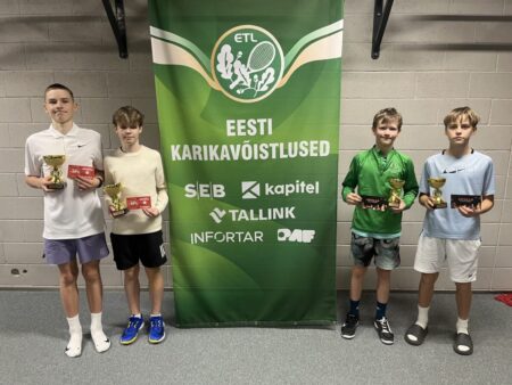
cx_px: 256
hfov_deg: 67.3
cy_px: 192
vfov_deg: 53.1
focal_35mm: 26
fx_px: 385
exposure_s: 1/50
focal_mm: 5.1
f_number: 1.6
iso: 100
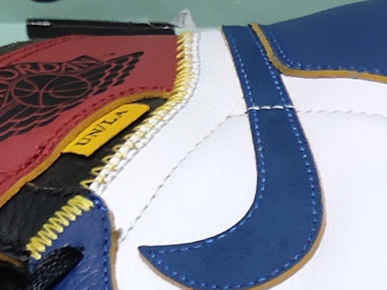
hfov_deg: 11.2
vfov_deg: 8.2
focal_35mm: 171
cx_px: 529
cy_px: 597
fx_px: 1913
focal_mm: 4.35
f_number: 1.79
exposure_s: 1/100
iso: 103
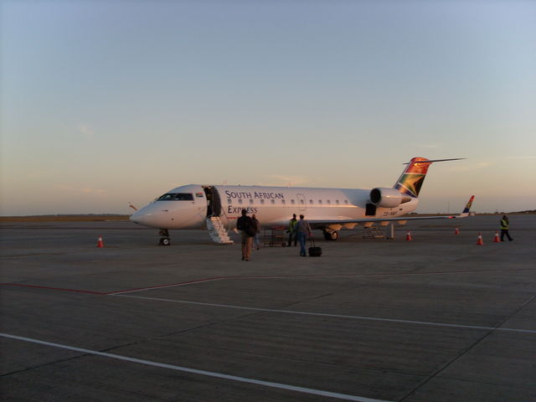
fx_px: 588
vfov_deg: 37.7
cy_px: 201
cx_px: 268
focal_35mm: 38
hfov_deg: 49.0
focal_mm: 6.3
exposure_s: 1/350
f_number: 3
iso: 80
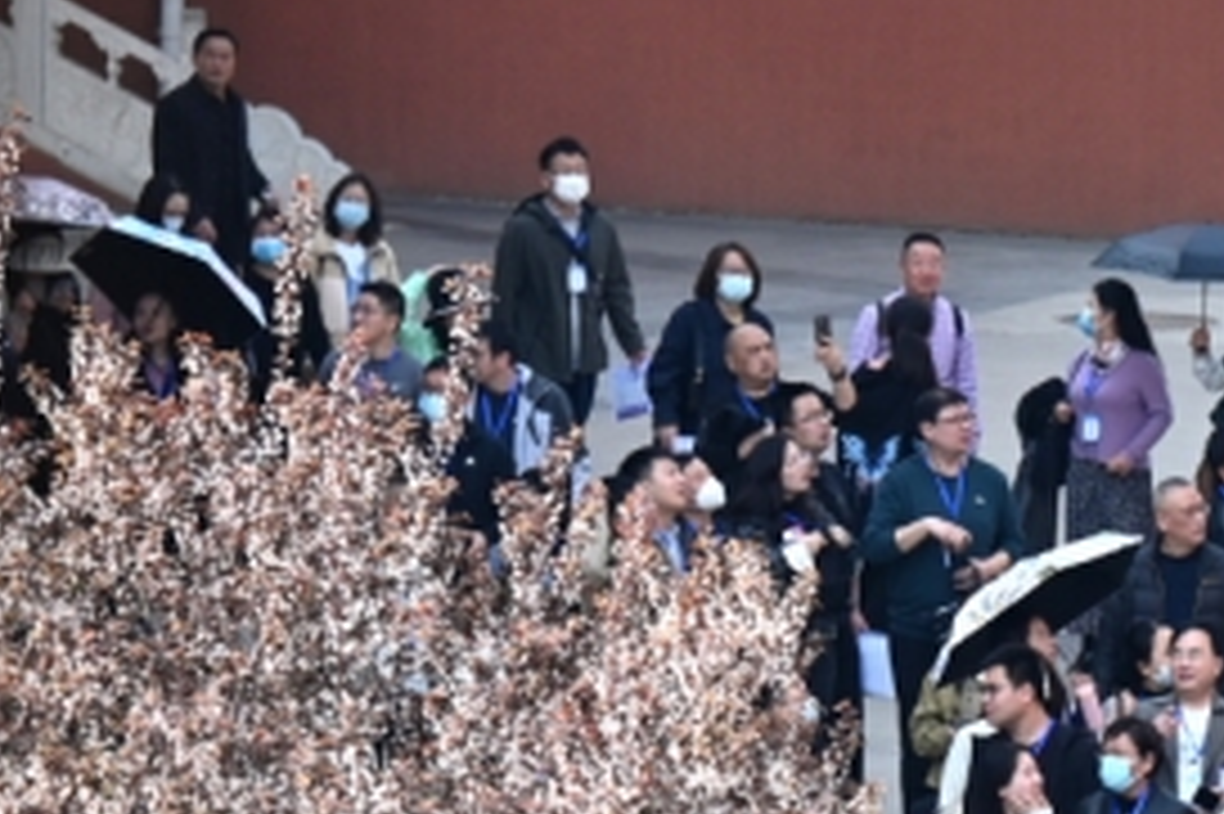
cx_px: 1480
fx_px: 20013
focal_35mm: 589
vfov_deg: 2.3
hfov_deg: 3.5
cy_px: 974
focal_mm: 200
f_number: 6.3
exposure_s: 1/500
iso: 400
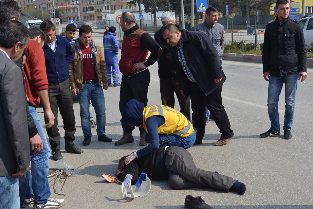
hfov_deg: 36.9
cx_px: 156
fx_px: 470
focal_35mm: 54
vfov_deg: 25.1
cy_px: 104
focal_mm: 36
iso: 100
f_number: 8
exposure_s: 1/250
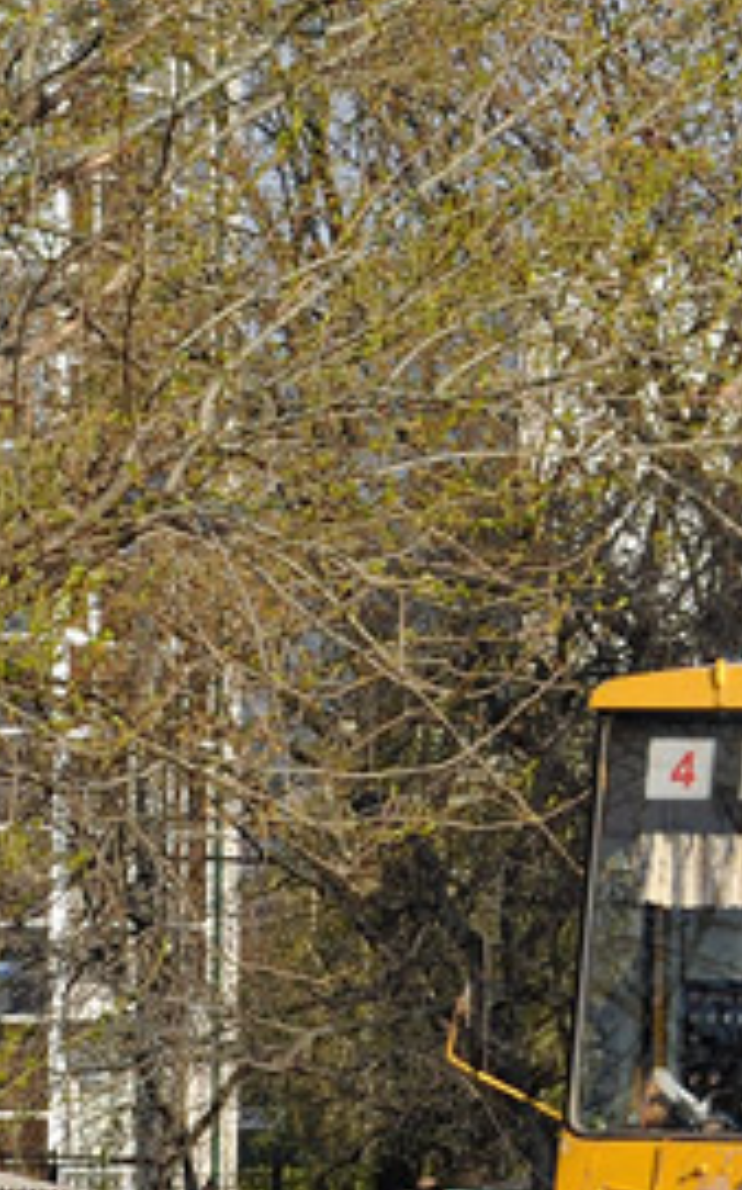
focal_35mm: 338
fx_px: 10953
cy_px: 674
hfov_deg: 3.8
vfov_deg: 6.2
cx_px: 1875
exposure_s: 1/400
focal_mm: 50
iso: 250
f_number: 10
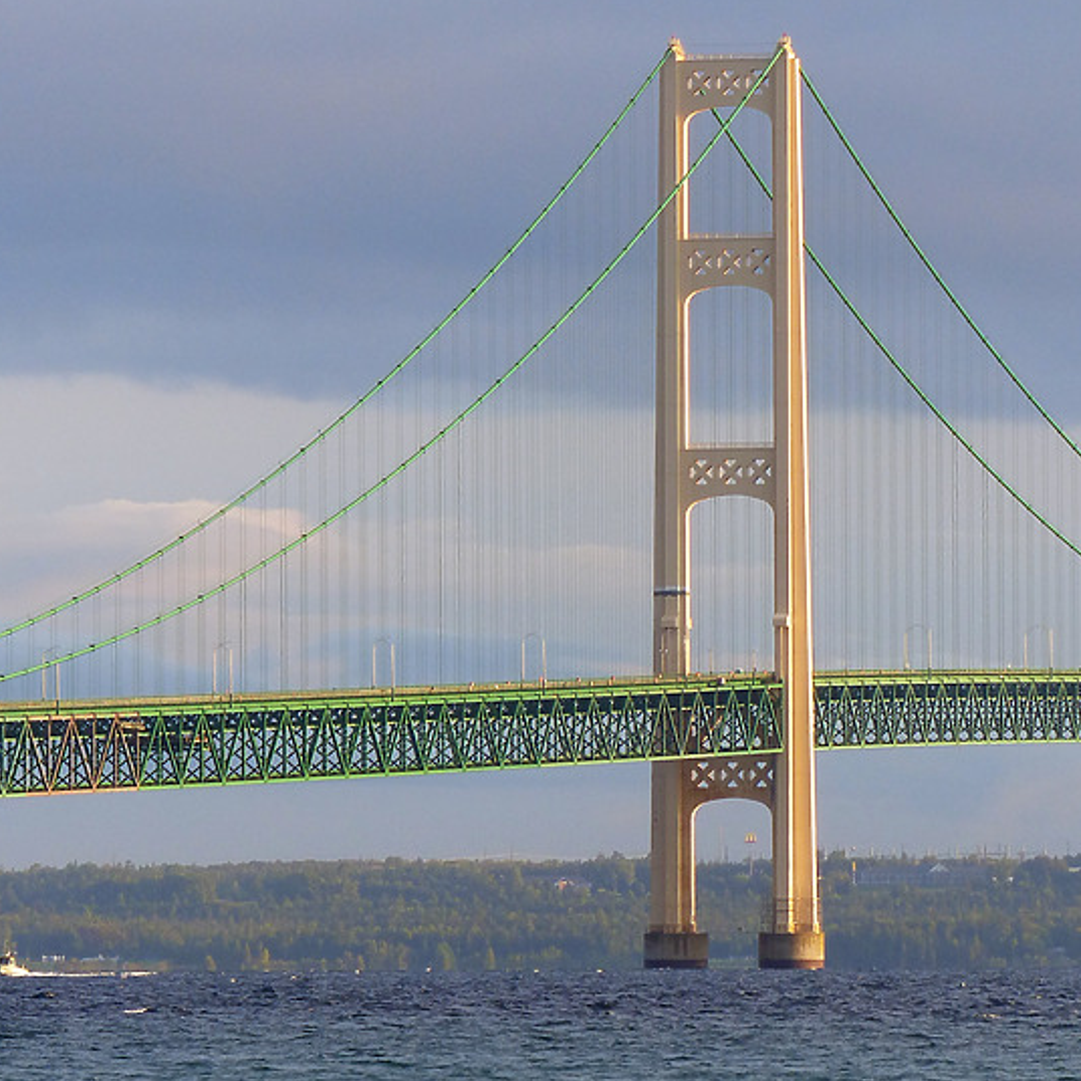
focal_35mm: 479
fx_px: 16923
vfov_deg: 3.7
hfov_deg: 3.7
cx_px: 667
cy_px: 508
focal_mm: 58.2
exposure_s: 1/250
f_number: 4
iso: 100
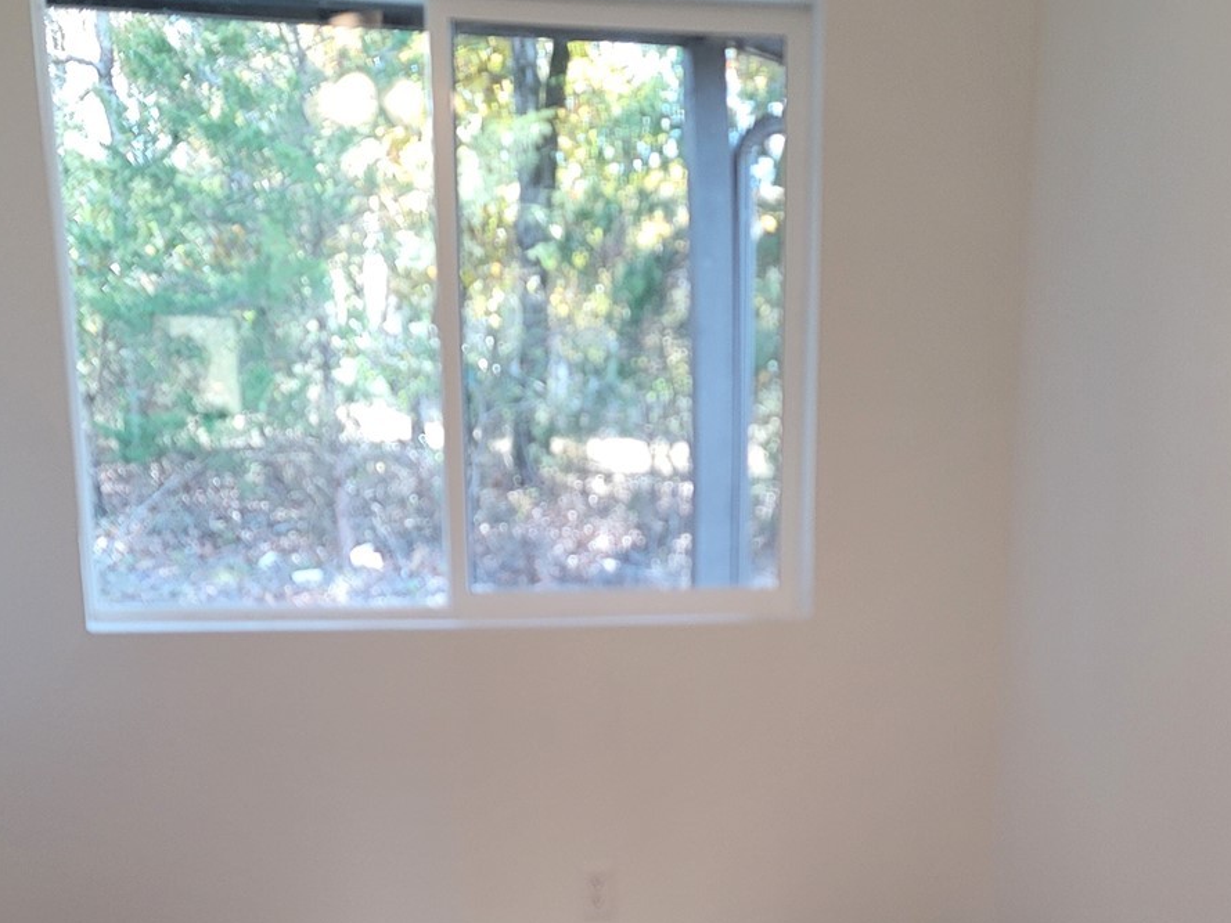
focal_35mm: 54
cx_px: 673
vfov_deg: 25.8
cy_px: 908
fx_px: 1921
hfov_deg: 35.5
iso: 200
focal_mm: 7
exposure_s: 1/120
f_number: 1.8
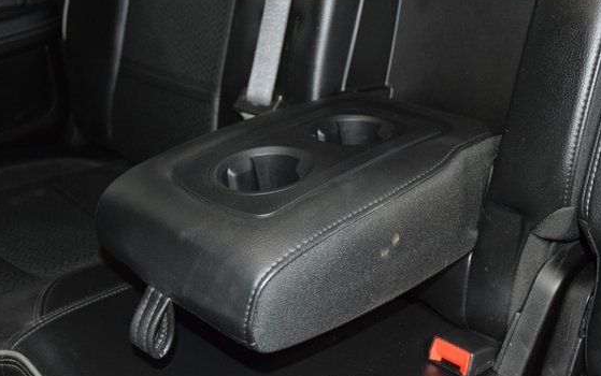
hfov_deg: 47.2
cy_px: 200
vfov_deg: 30.6
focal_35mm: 42
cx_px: 304
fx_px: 688
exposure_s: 1/60
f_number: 3.8
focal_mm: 24
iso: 3200
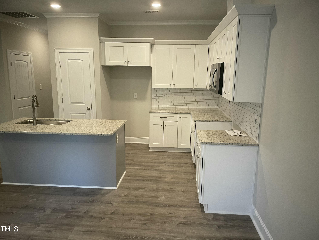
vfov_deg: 53.1
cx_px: 160
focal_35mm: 26
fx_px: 240
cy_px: 120
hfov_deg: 67.3
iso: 100
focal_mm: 4.2
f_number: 1.6
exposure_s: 1/60
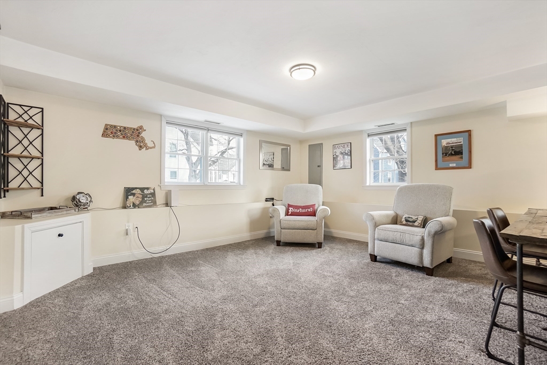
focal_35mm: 15
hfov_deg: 100.4
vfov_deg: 77.3
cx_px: 274
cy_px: 182
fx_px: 228
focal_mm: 10
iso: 500
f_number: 5.6
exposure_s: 1/125
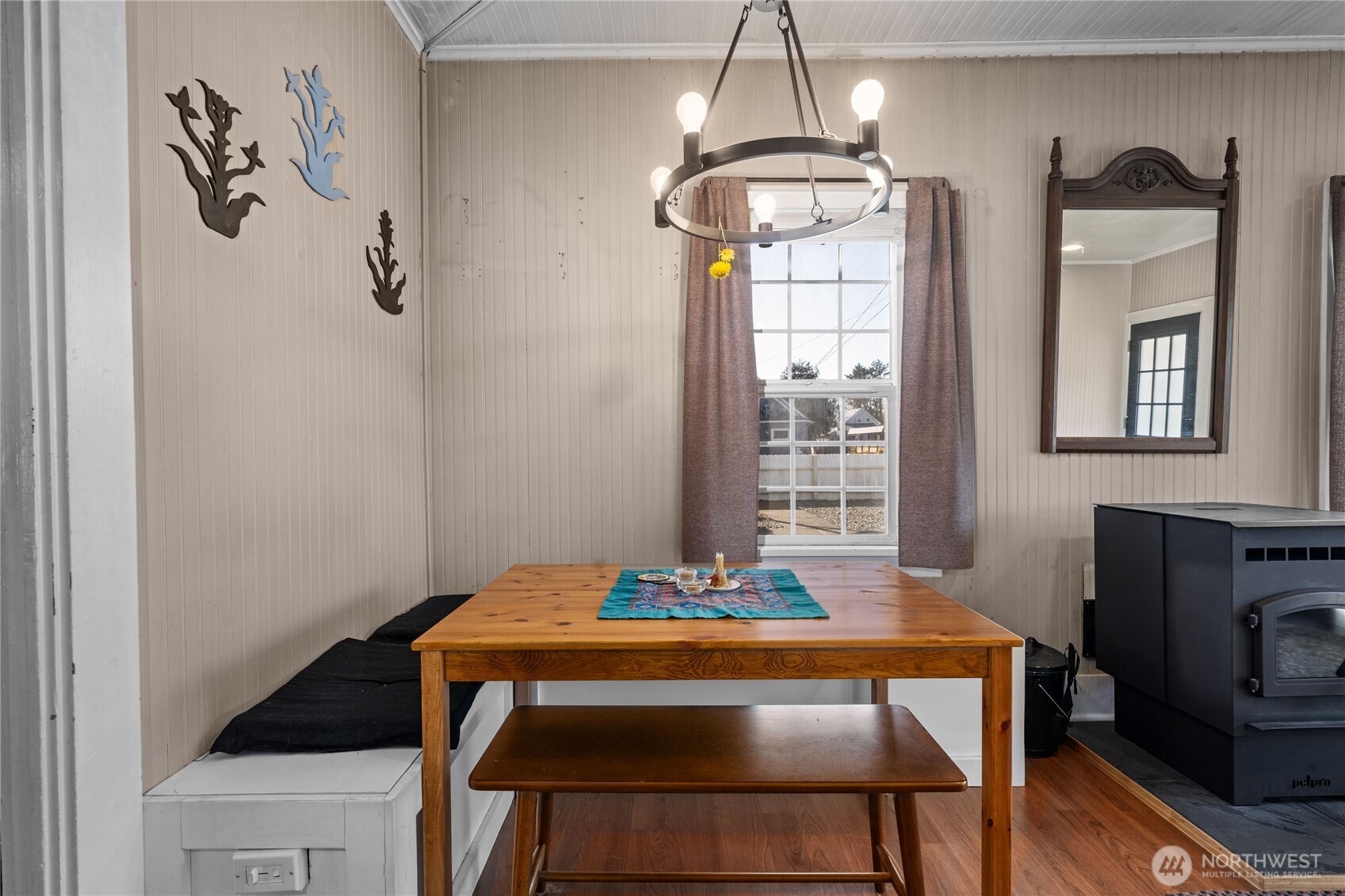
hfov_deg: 96.7
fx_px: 598
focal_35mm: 16
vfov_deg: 73.7
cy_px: 448
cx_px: 672
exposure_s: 1/3
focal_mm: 16
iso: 400
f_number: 9
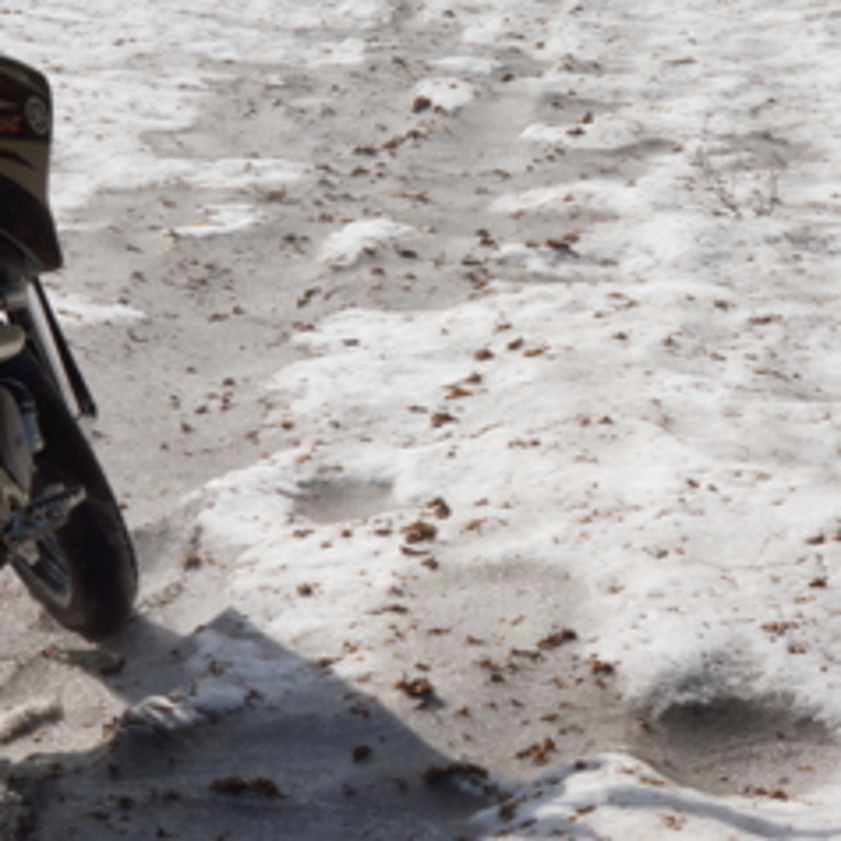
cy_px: 143
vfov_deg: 14.4
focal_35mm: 120
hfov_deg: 14.5
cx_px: 410
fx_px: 3298
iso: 100
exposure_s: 1/400
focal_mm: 28
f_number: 8
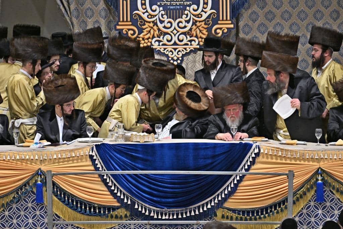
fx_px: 2859
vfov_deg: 4.6
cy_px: 114
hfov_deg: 6.9
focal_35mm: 300
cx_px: 172
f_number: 2.8
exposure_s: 1/250
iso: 500
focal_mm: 200
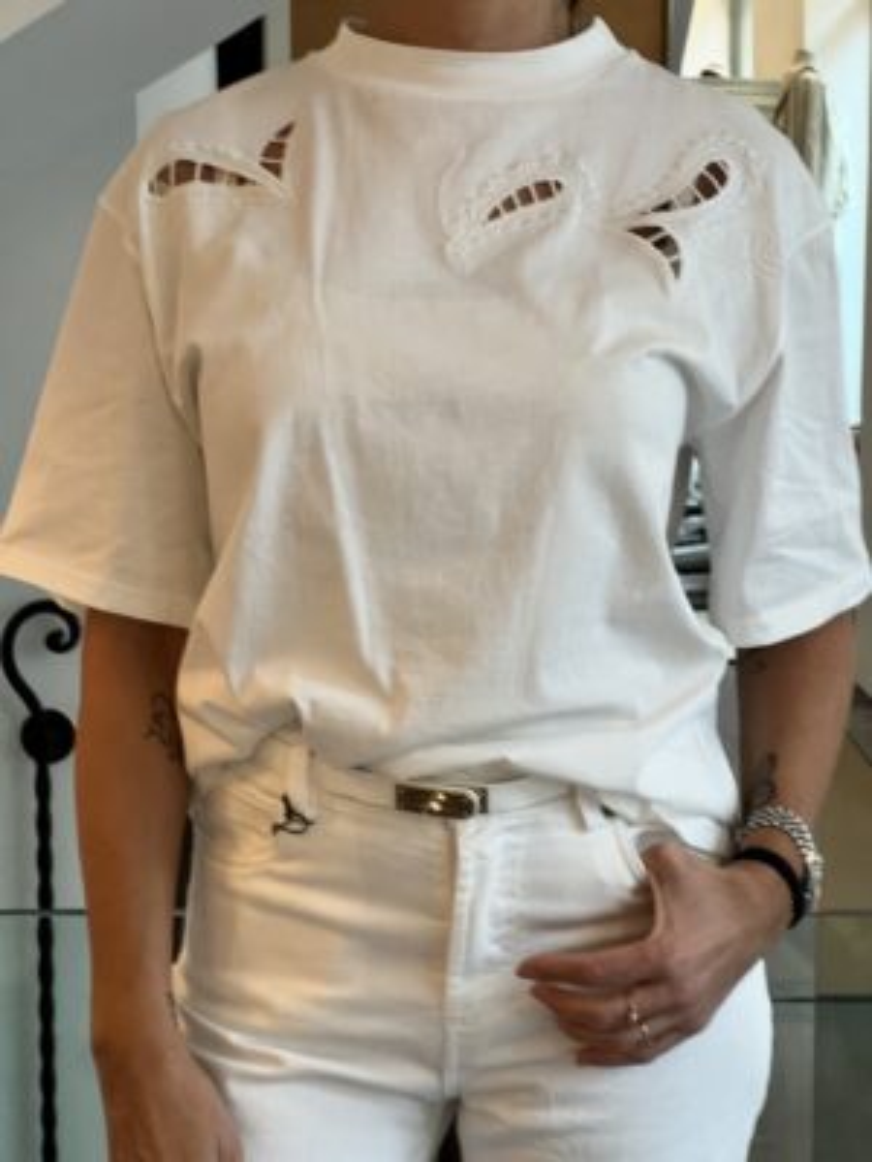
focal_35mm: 77
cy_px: 581
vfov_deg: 25.3
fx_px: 2586
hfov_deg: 19.1
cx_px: 436
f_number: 2.8
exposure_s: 1/50
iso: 250
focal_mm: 9
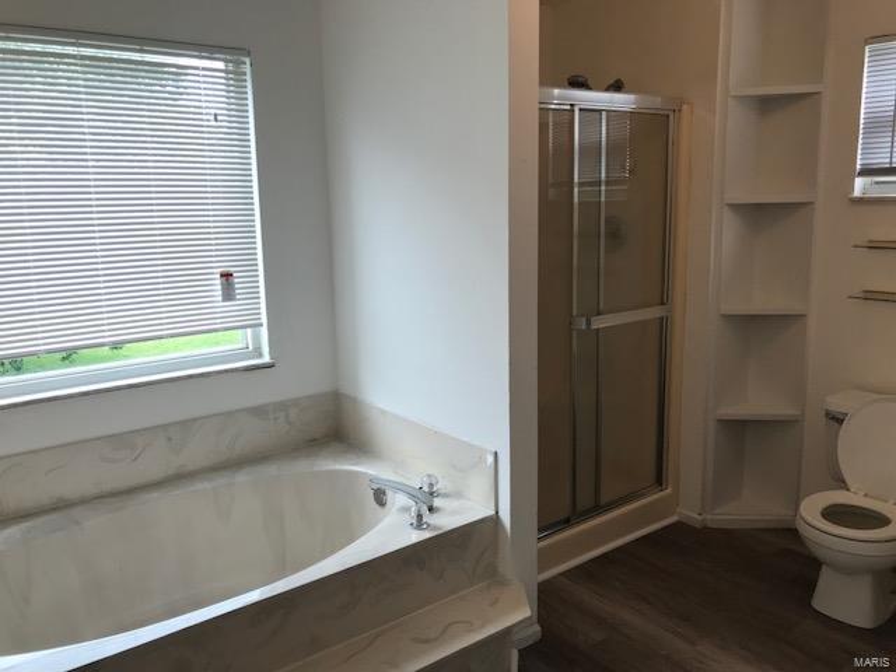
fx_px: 725
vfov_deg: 49.7
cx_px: 448
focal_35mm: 28
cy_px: 336
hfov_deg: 63.4
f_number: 1.8
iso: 32
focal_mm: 3.99
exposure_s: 1/120
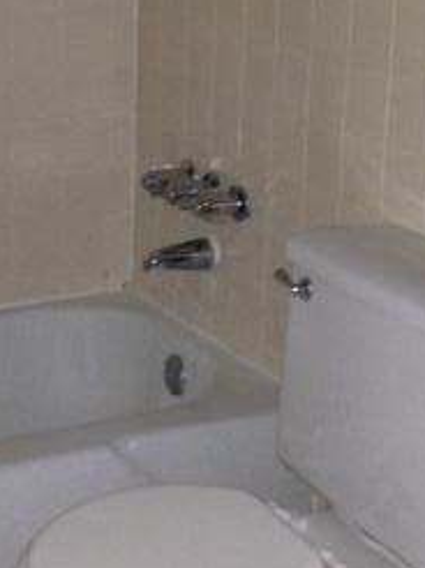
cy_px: 173
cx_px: 125
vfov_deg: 22.6
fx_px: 1410
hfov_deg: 17.1
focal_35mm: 86
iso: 250
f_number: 2.4
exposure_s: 1/16
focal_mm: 4.13
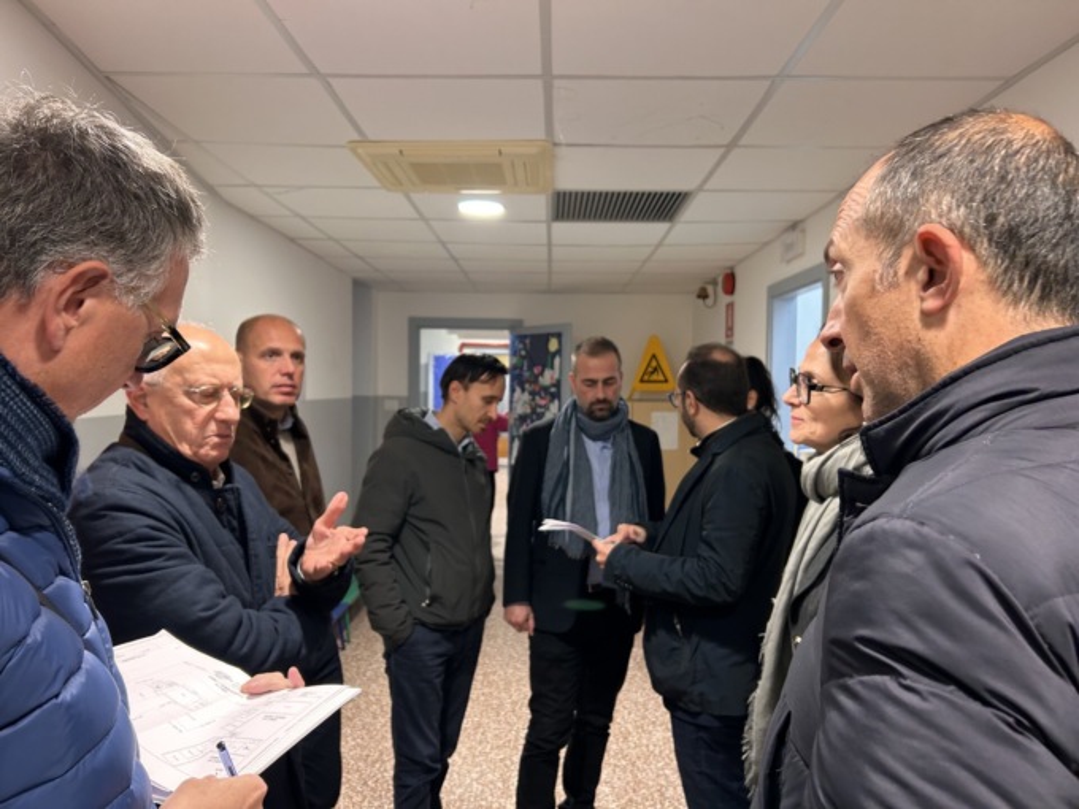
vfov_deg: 53.1
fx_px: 810
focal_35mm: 26
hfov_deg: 67.3
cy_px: 404
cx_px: 540
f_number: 1.5
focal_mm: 5.7
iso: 125
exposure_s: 1/50
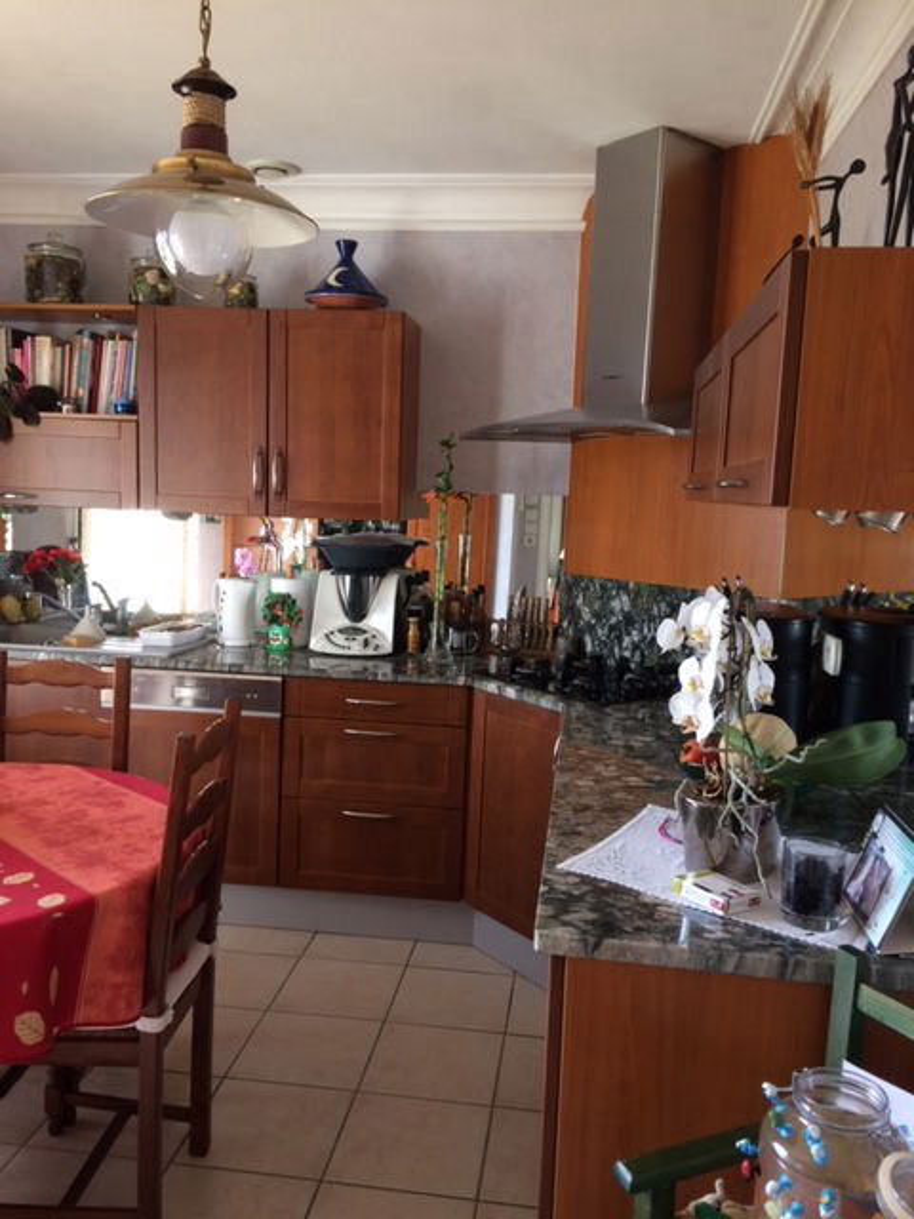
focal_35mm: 29
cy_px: 610
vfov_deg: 61.7
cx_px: 457
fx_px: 1021
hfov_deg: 48.2
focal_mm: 4.15
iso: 40
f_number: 2.2
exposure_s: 1/33
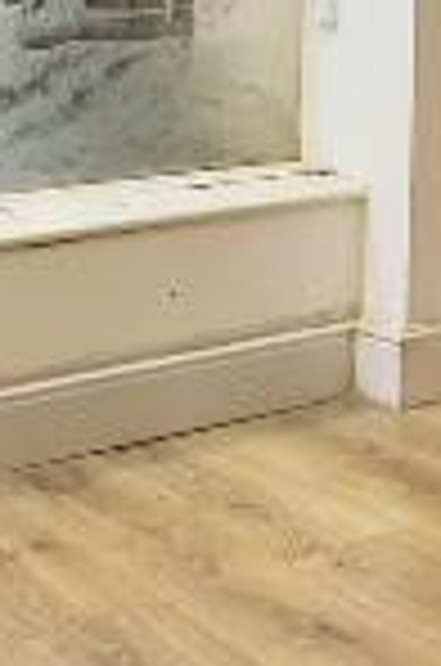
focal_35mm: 101
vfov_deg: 18.8
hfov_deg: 11.9
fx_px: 1864
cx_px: 914
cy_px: -189
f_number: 2.2
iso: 160
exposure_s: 1/50
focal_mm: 2.22
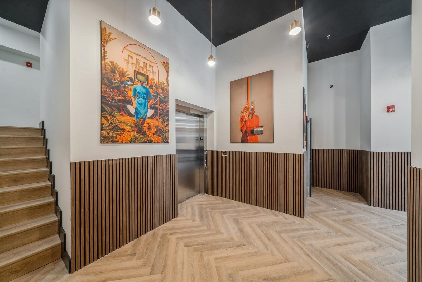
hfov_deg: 112.6
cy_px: 141
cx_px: 211
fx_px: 141
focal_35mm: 12
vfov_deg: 90.0
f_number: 8
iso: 200
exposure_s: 1/4
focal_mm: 12
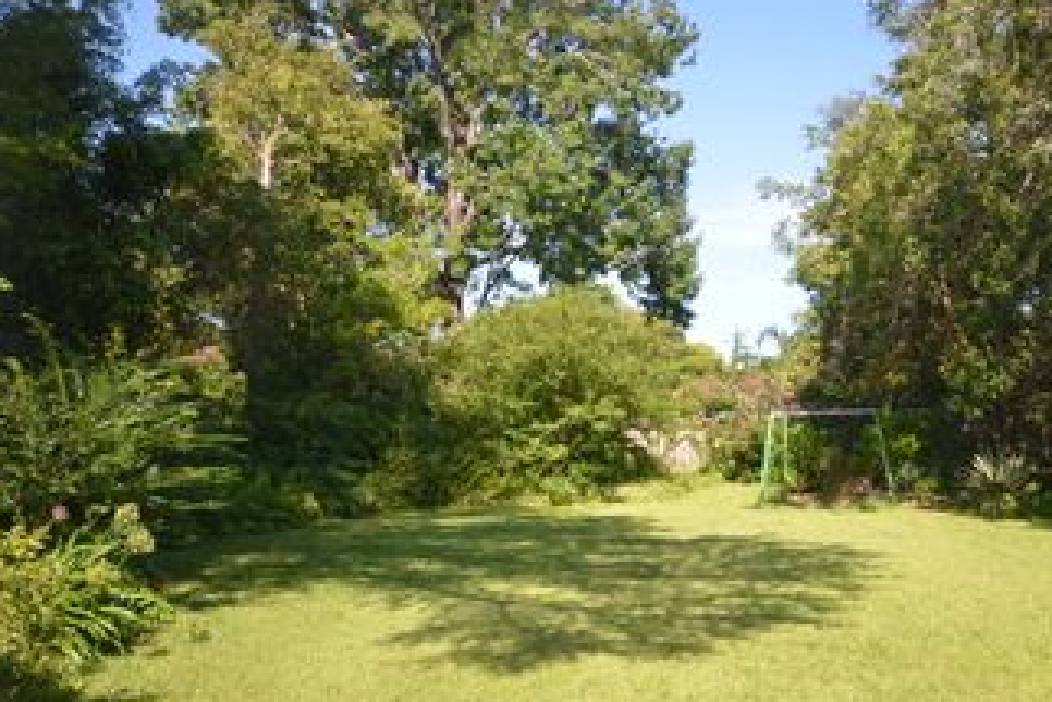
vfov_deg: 37.8
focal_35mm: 35
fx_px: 1023
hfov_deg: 53.6
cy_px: 312
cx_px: 676
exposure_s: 1/250
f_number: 5
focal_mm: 16
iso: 125
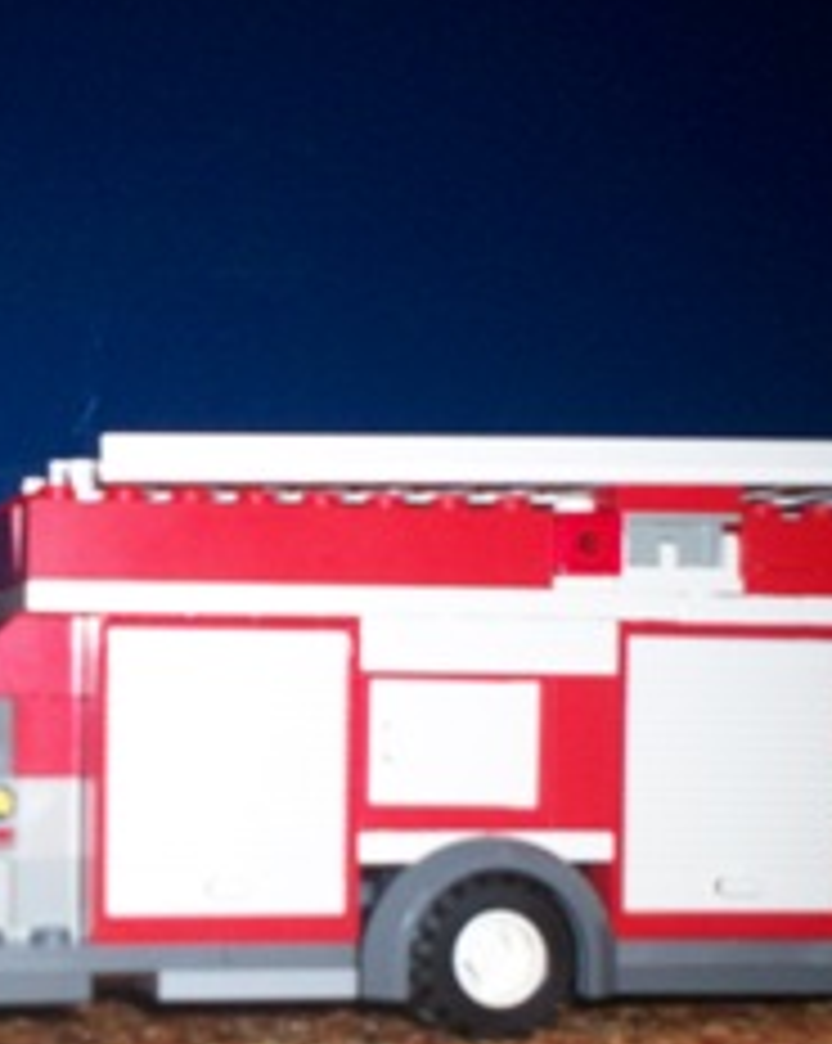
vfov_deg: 27.7
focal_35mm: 68
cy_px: 720
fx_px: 2097
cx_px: 54
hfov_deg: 21.8
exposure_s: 1/60
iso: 140
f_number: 4.5
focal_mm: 6
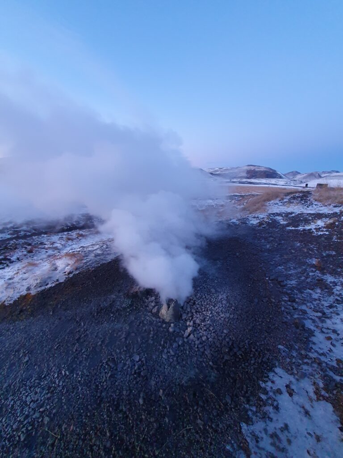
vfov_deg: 106.2
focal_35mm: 13
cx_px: 172
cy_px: 229
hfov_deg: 89.9
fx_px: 172
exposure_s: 1/50
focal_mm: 1.8
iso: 320
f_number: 2.2
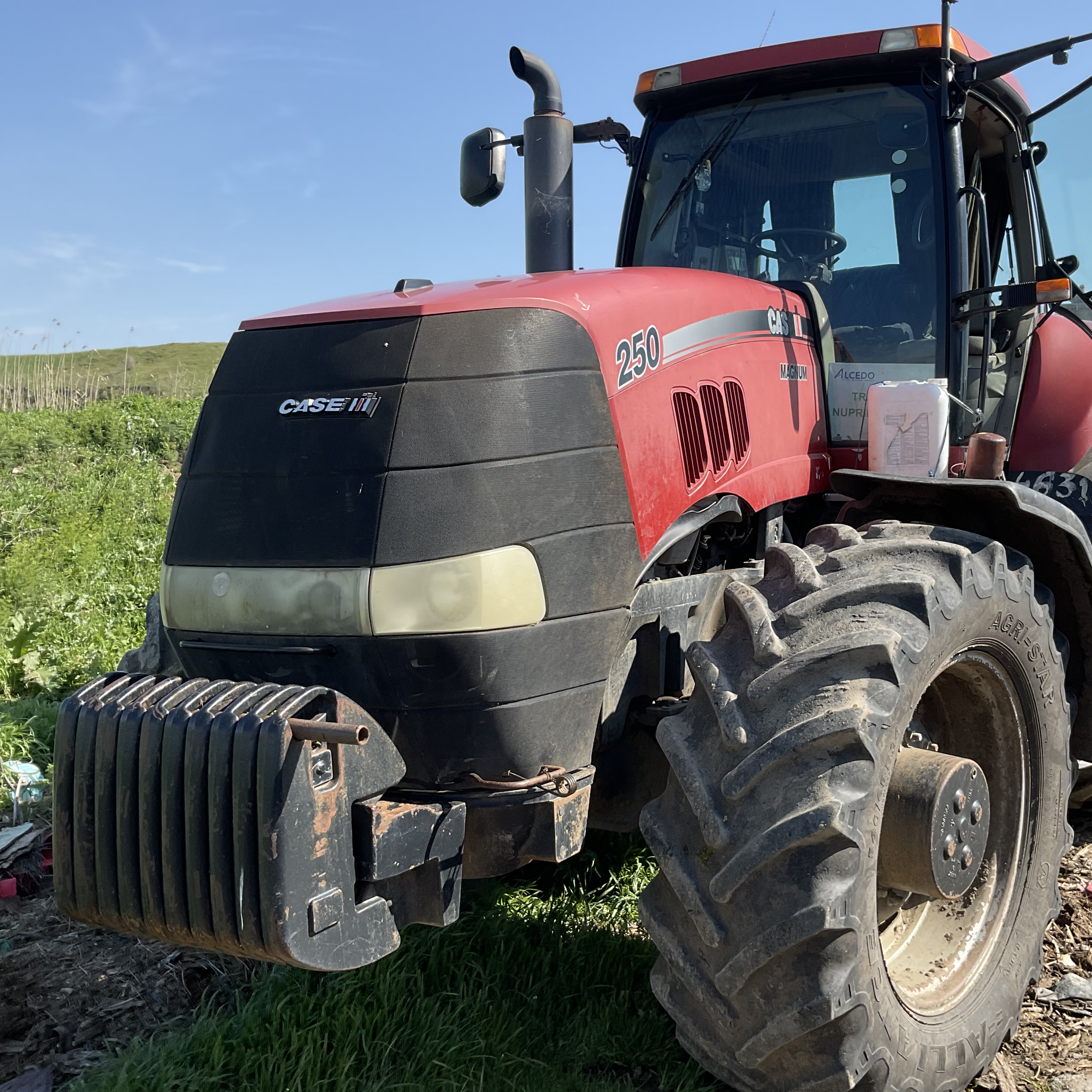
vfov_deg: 47.2
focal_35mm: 35
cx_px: 703
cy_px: 545
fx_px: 1249
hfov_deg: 46.7
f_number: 1.8
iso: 16
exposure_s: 1/1221
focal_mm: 3
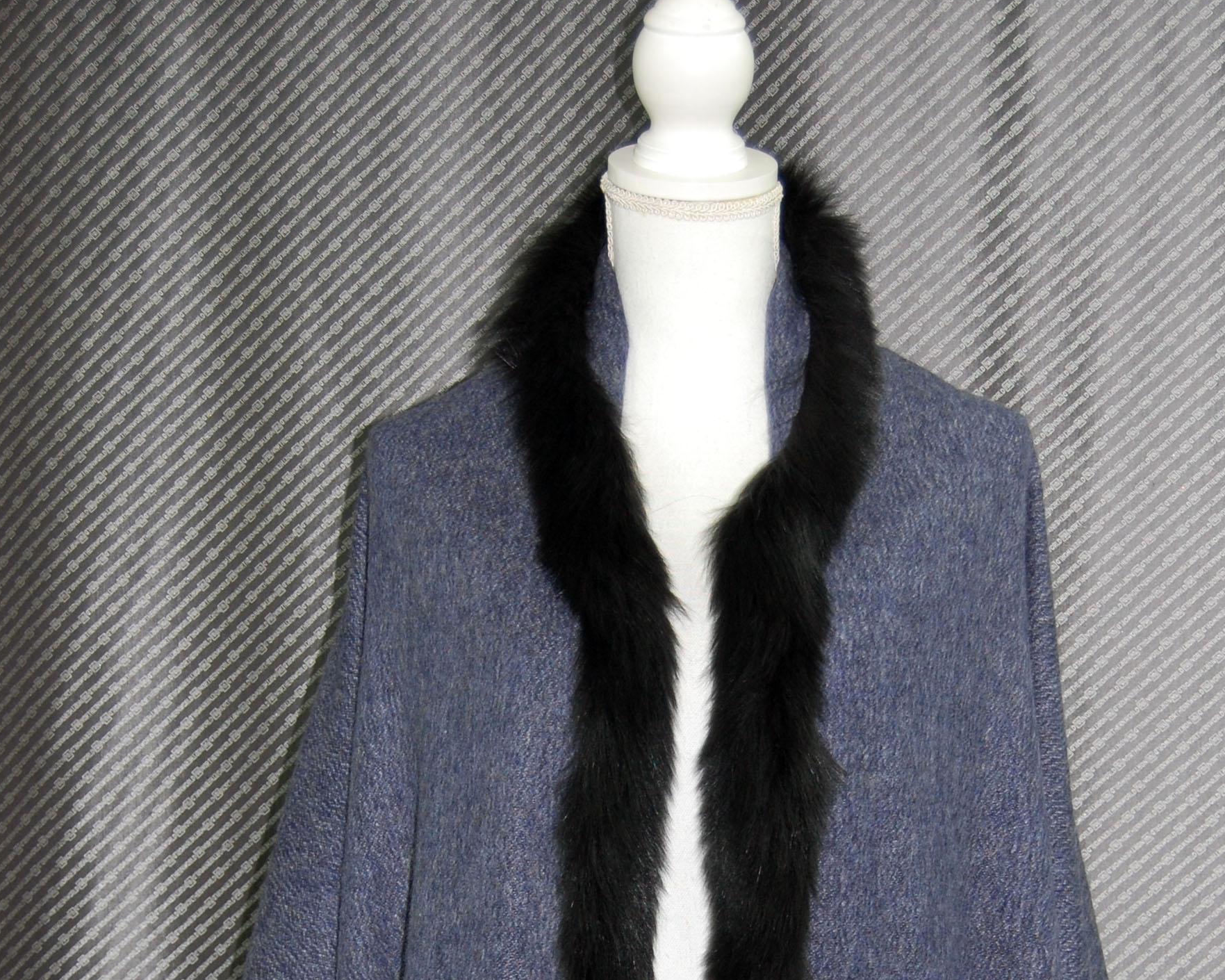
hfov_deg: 26.4
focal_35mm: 72
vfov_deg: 20.6
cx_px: 680
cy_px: 961
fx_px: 2610
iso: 400
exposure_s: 1/60
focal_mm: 30
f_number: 4.2
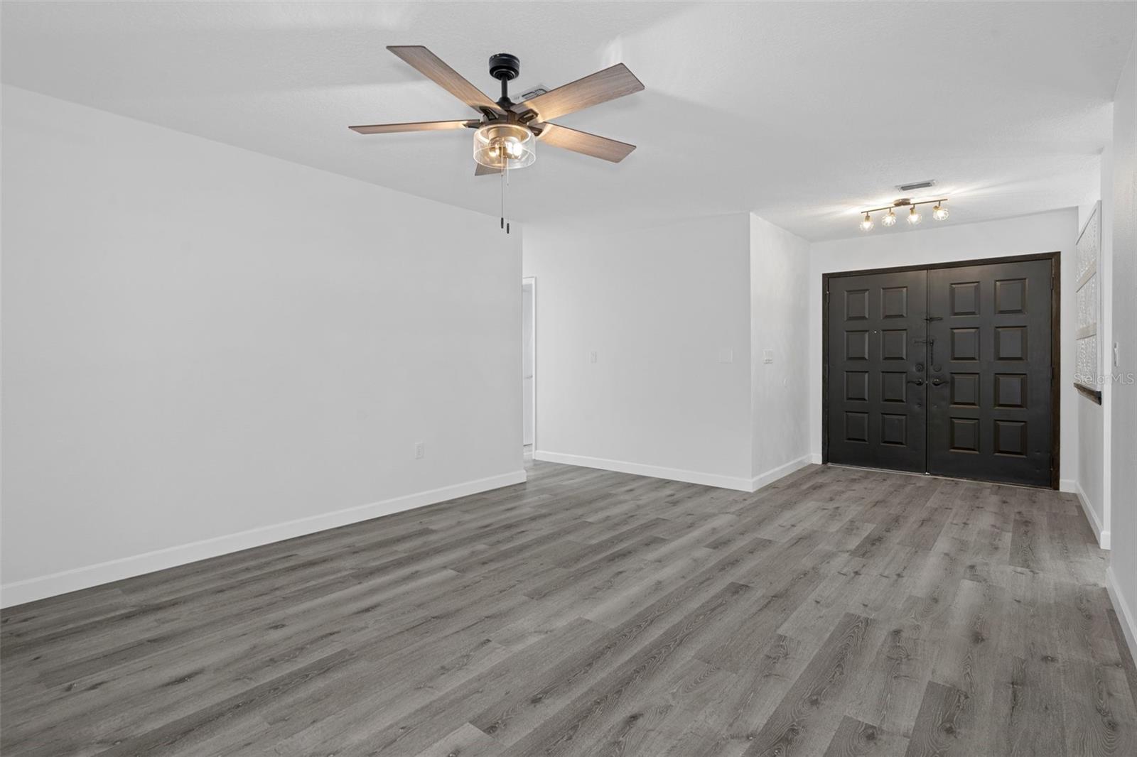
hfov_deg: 93.3
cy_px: 378
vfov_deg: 70.4
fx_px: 537
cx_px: 568
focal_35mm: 17
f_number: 8
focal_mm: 17
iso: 320
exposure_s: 1.6
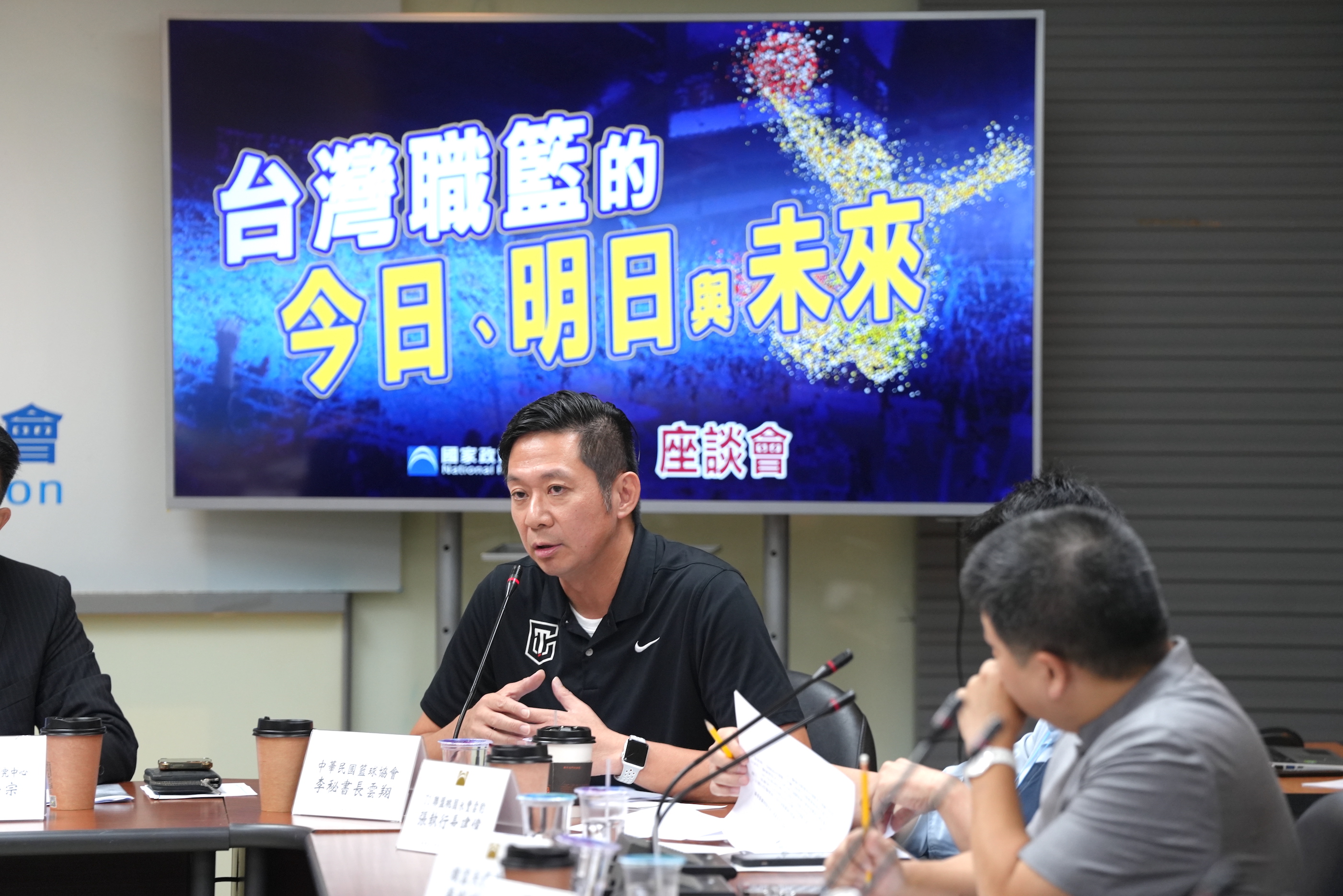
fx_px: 6342
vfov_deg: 8.1
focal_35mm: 170
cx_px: 672
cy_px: 448
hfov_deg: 12.1
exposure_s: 1/200
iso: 1600
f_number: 4
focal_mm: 170
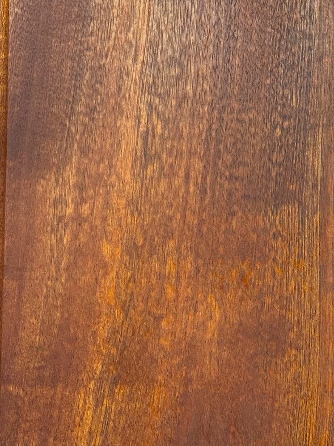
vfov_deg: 22.1
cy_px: 64
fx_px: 1119
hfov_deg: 16.8
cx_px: 294
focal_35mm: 87
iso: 160
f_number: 1.8
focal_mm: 4.25
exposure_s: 1/60
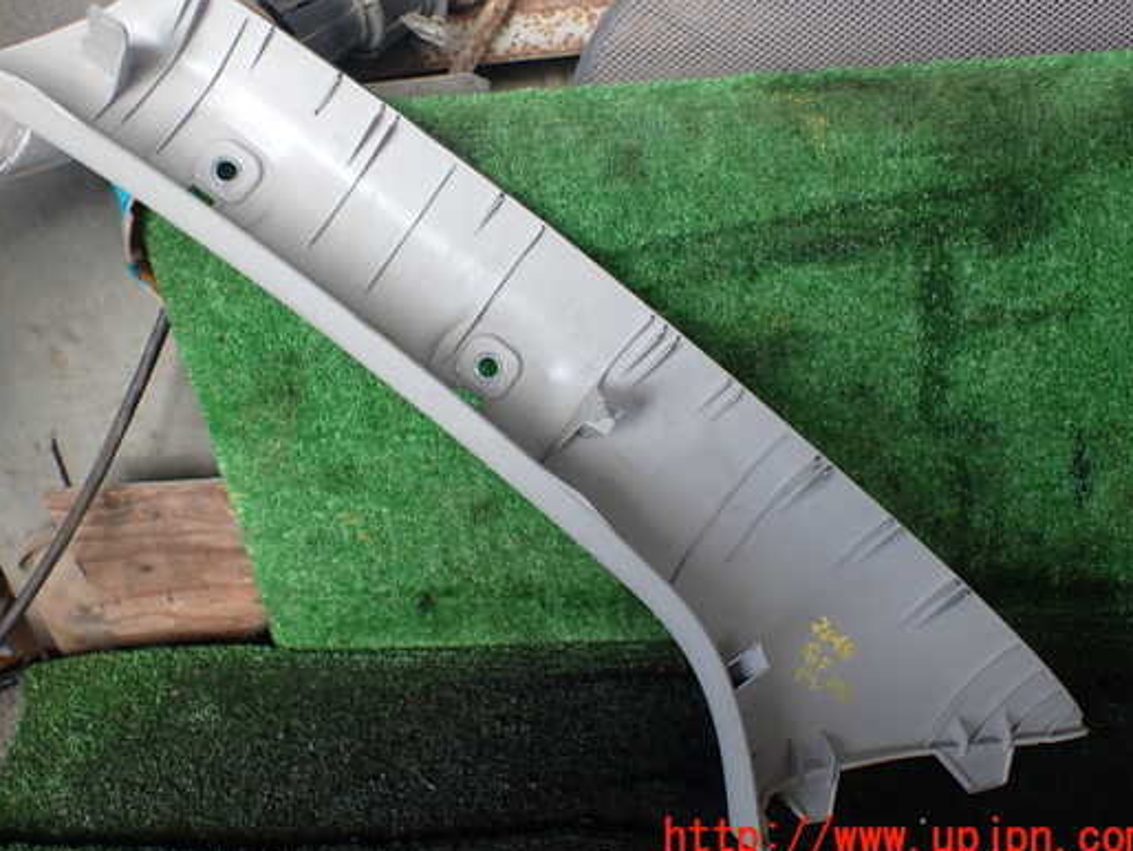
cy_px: 370
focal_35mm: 35
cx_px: 500
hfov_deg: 52.5
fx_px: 1146
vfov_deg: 40.7
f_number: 2.3
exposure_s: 1/125
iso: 100
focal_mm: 5.4
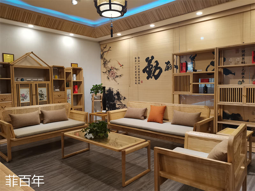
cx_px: 128
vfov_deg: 53.1
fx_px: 192
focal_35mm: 26
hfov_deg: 67.3
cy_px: 96
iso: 100
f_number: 1.8
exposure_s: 1/50
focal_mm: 5.58
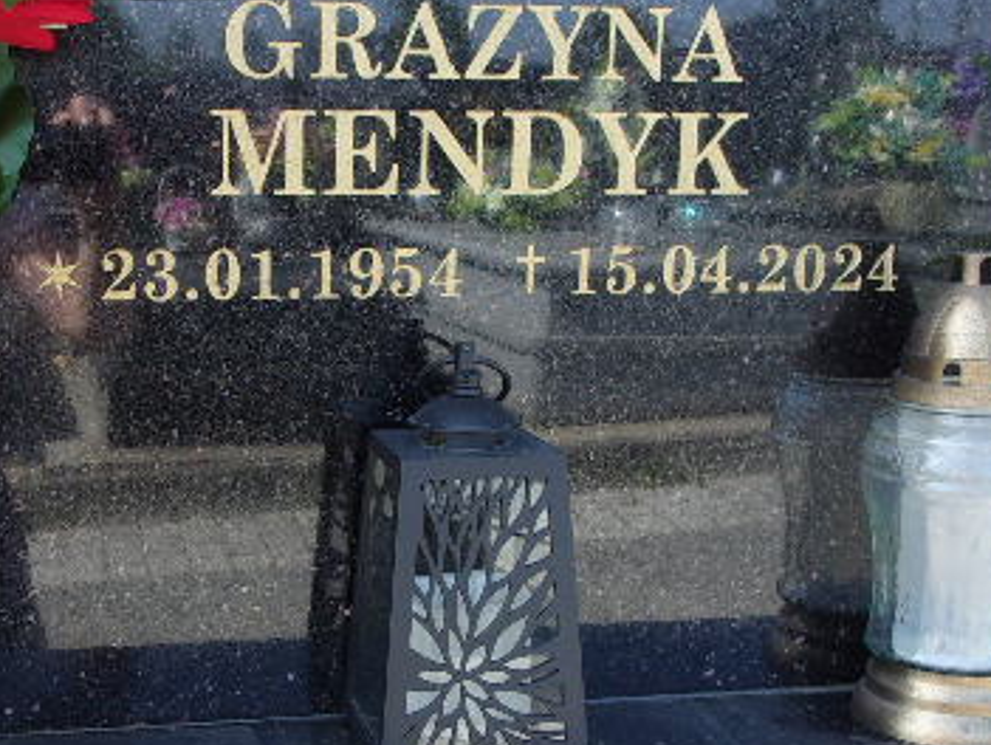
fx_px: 1462
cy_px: 446
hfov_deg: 36.7
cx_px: 265
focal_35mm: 51
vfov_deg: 28.5
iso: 80
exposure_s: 1/110
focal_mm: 5.1
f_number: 3.9
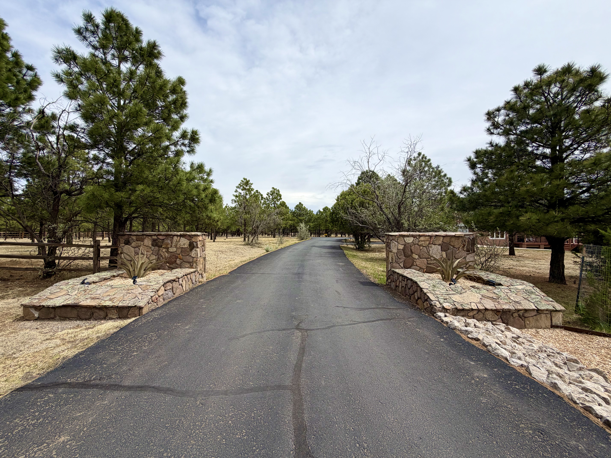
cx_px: 306
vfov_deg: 85.7
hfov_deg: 102.1
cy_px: 229
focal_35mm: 14
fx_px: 247
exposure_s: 1/1312
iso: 20
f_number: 2.2
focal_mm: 2.22
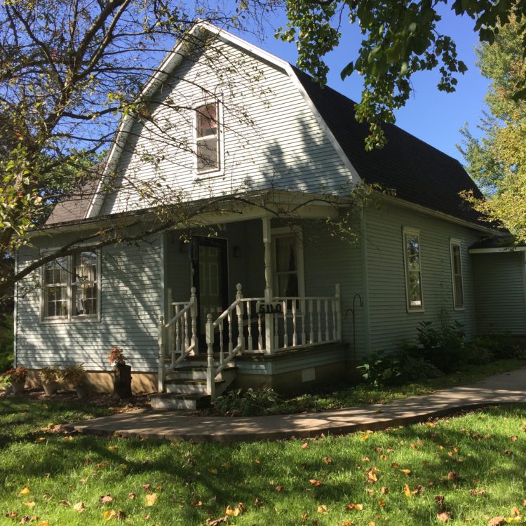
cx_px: 332
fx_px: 602
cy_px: 264
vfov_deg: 47.2
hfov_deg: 46.8
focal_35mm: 35
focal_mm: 4.15
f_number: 2.2
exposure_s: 1/719
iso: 32
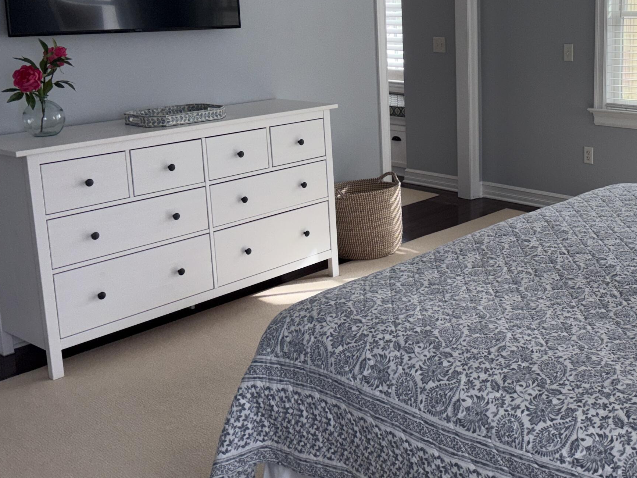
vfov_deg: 31.7
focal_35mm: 45
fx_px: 828
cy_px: 128
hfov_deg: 39.9
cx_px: 534
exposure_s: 1/241
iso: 64
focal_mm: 5.96
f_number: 1.6
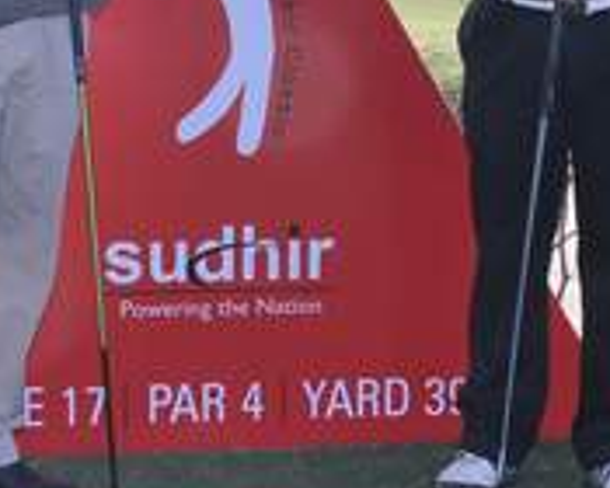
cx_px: 279
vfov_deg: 11.4
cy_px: 78
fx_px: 2437
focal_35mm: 135
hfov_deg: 14.3
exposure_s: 1/125
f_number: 11
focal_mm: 28
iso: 200
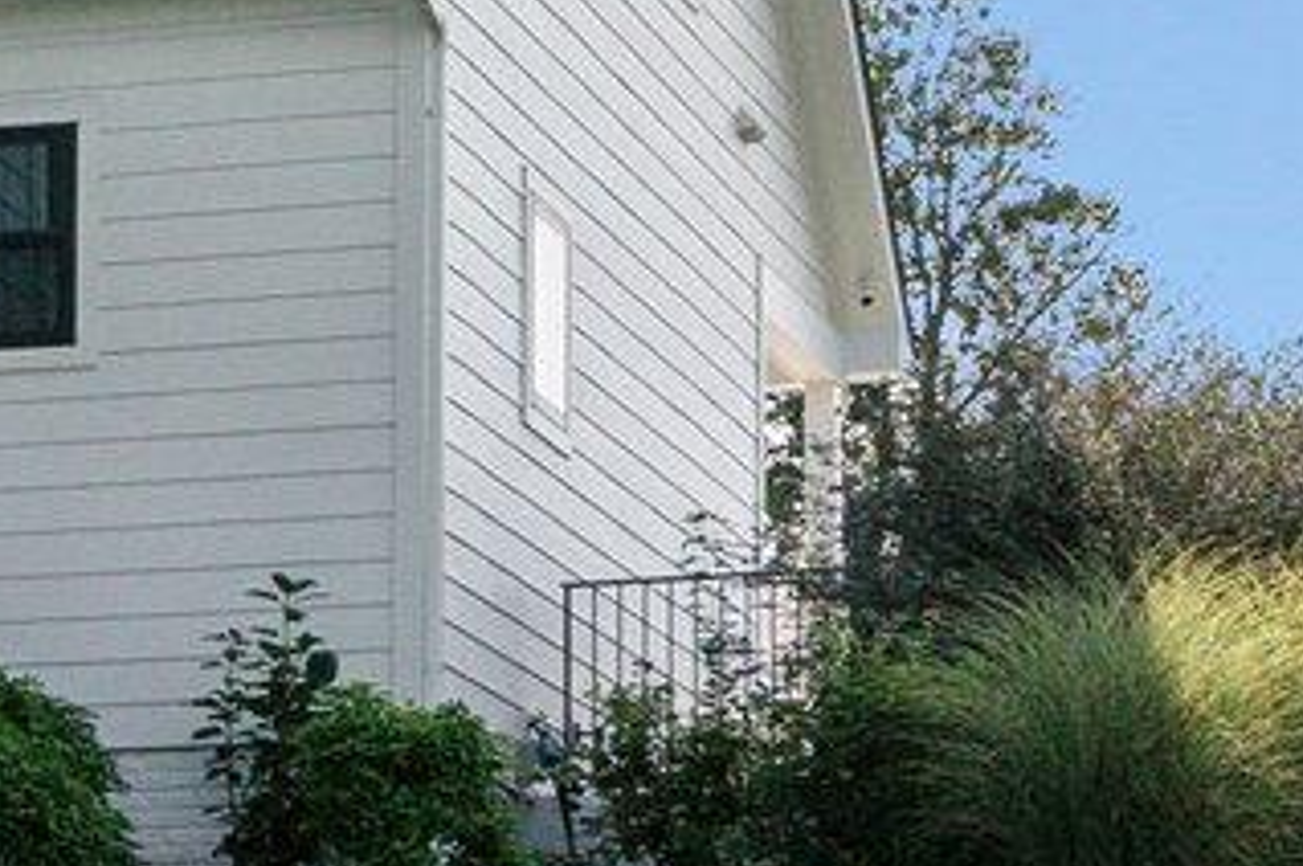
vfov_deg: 6.1
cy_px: -39
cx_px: -1875
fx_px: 8135
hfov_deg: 8.4
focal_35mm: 225
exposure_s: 1/2500
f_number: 8
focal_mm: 35
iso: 640
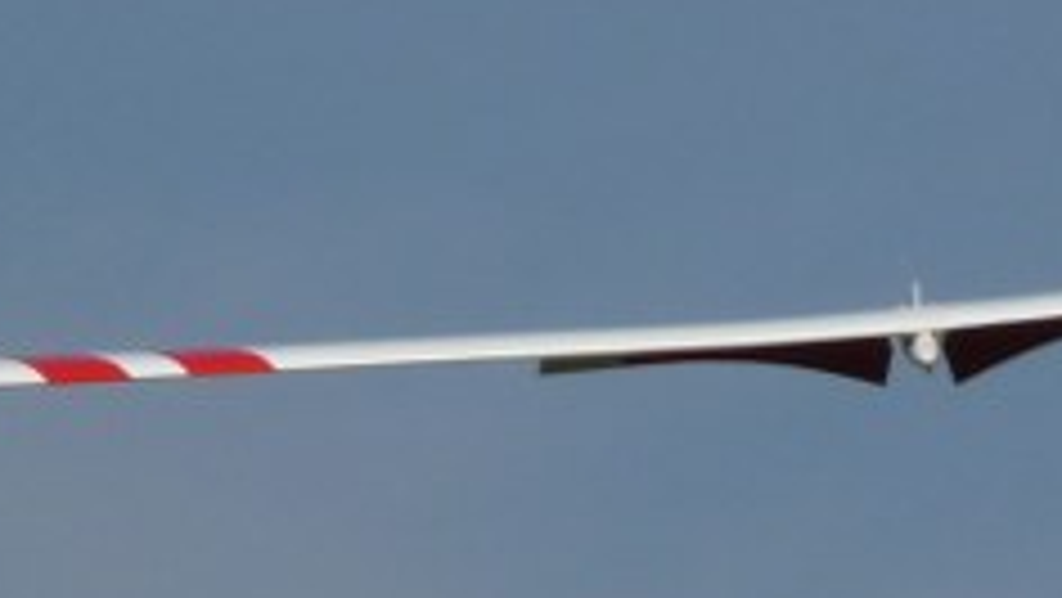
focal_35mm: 1035
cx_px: 936
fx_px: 29159
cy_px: 427
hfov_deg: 2.1
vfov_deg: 1.2
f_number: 4.9
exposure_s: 1/1300
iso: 100
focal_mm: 47
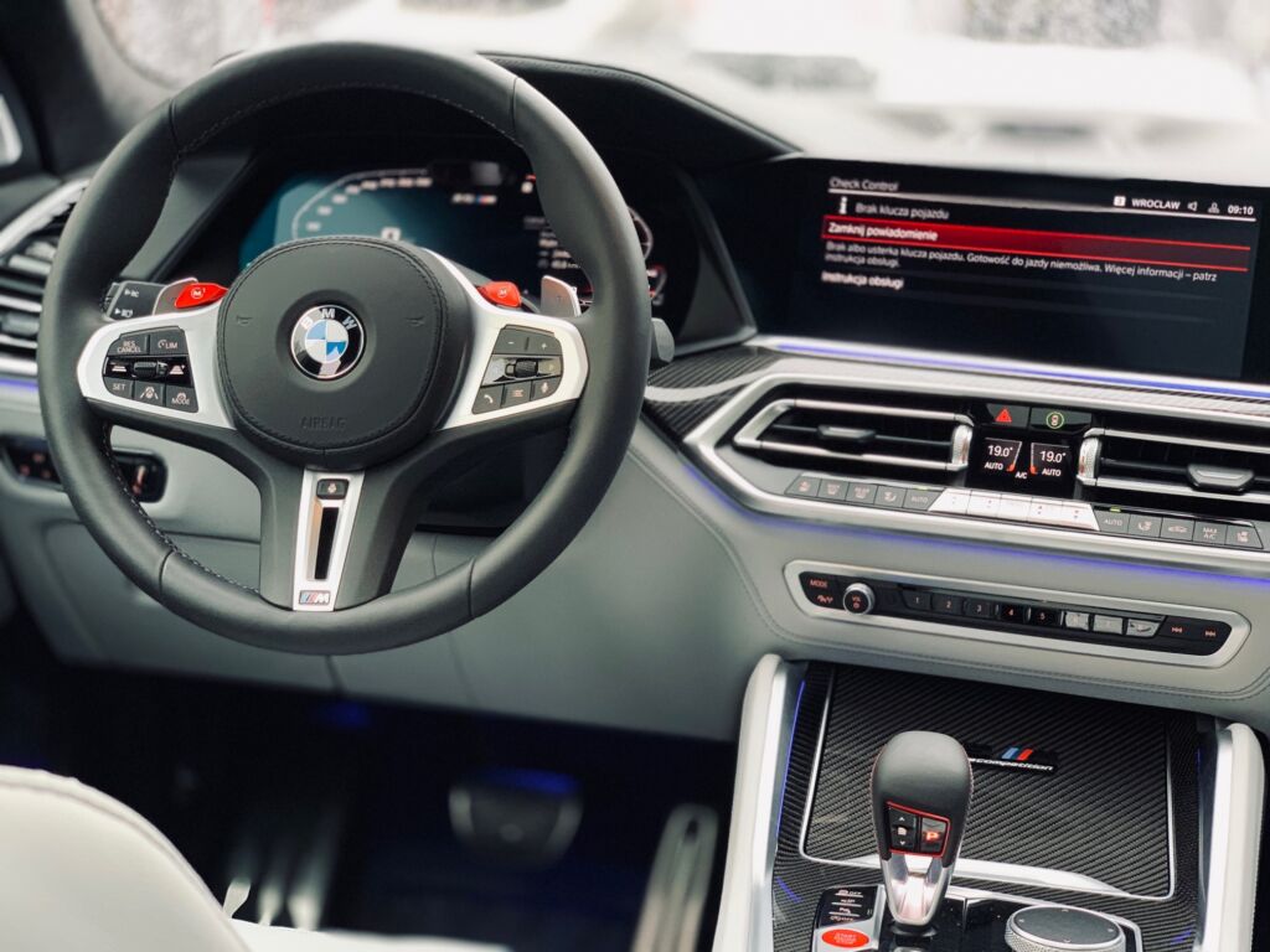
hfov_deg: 36.8
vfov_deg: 28.0
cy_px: 476
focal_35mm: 52
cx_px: 635
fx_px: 1908
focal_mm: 6
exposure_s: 1/33
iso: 400
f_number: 2.4
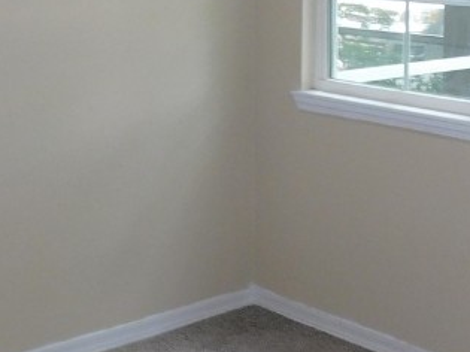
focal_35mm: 78
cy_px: -16
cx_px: 260
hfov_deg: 25.0
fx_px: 1059
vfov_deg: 18.3
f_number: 3.3
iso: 200
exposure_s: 1/30
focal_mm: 4.3
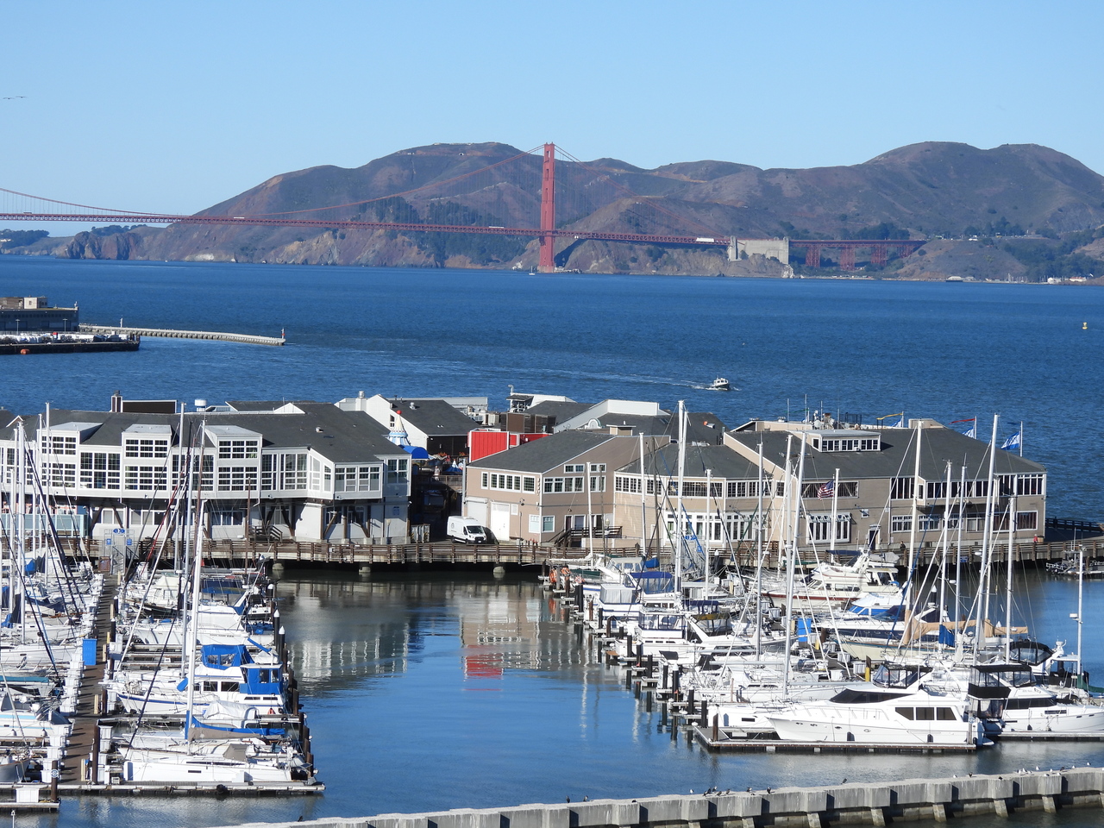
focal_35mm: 115
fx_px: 3668
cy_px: 414
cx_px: 552
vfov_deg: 12.9
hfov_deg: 17.1
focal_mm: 20.5
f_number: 4
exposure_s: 1/1250
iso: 100
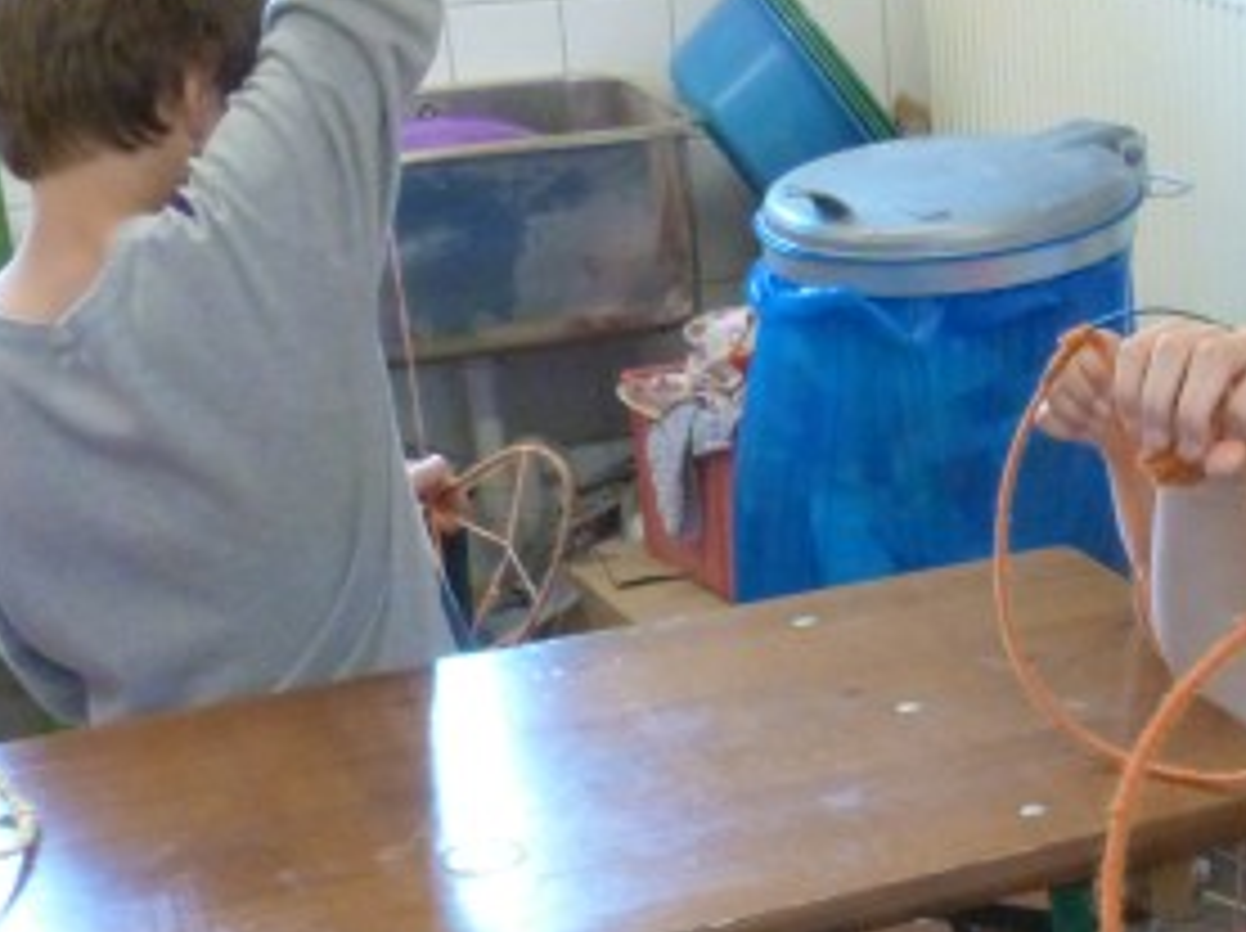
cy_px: 927
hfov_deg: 23.1
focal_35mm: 81
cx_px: 1268
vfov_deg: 17.7
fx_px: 2912
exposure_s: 1/30
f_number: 2.9
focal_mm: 4.9
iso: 400
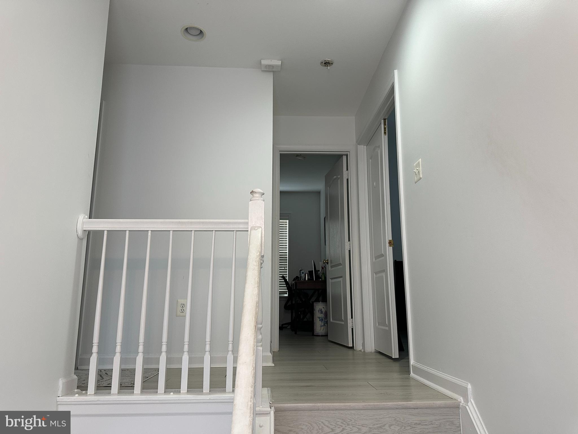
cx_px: 289
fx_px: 401
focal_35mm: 24
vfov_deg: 56.8
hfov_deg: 71.6
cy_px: 217
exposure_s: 1/120
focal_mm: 6.86
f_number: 1.78
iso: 200
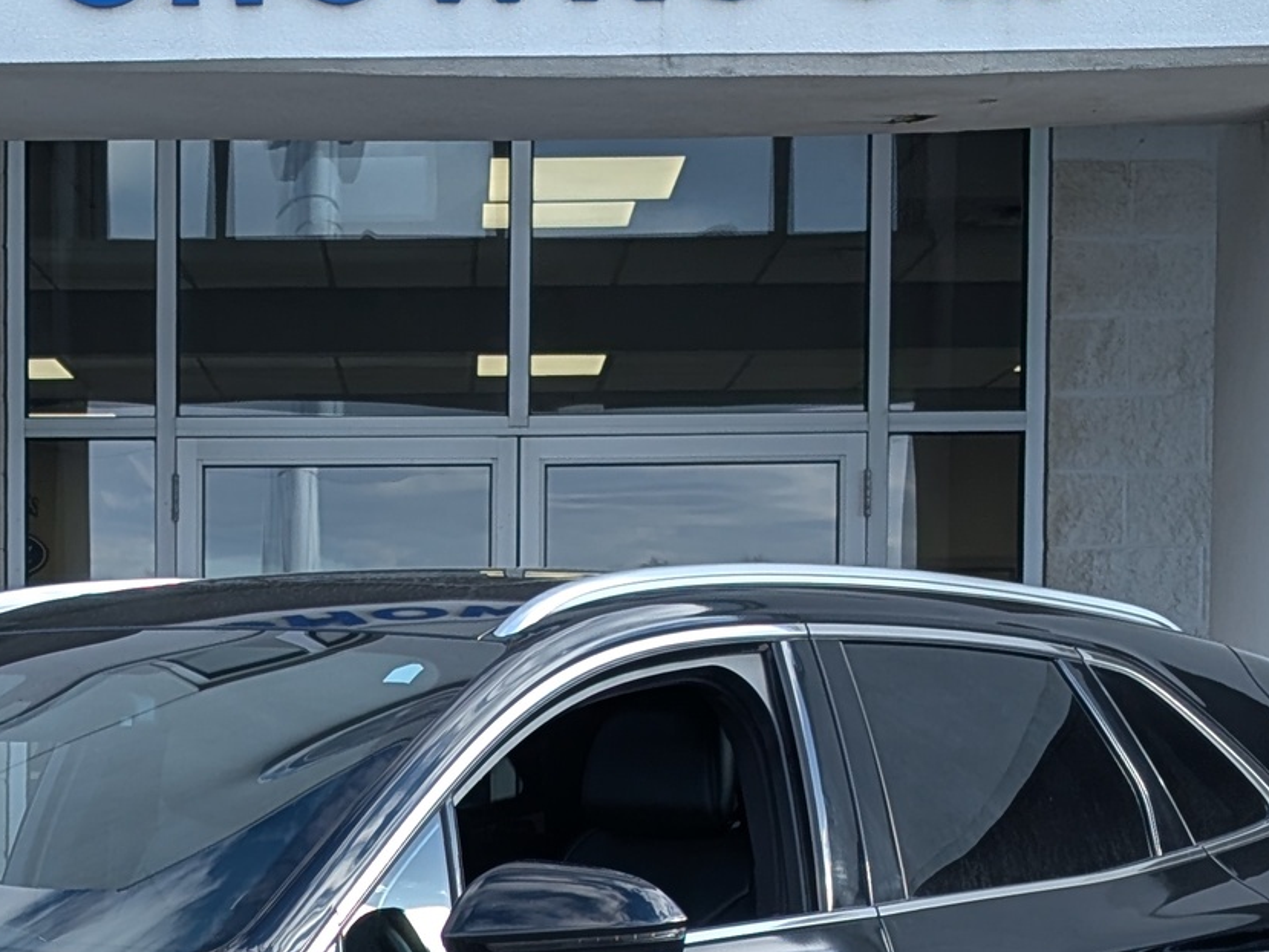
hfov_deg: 16.1
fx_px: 4436
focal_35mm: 121
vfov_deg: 12.1
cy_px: 895
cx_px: 101
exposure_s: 1/321
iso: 20
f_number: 1.68
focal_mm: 6.9
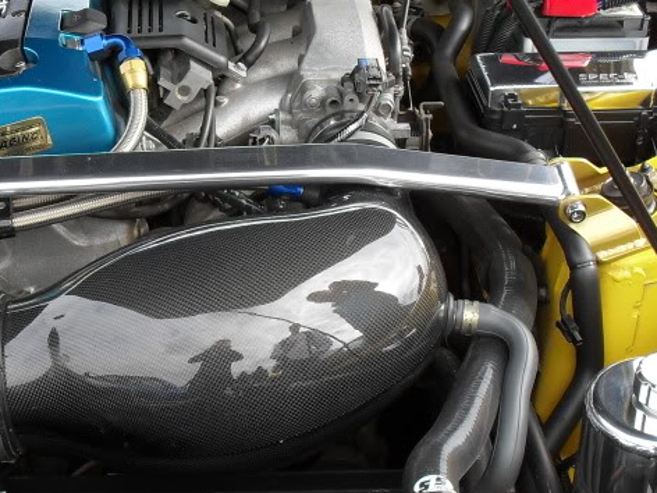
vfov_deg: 19.4
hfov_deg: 25.2
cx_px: 124
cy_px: 279
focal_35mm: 76
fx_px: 1442
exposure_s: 1/250
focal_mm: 6.3
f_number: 3.2
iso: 100
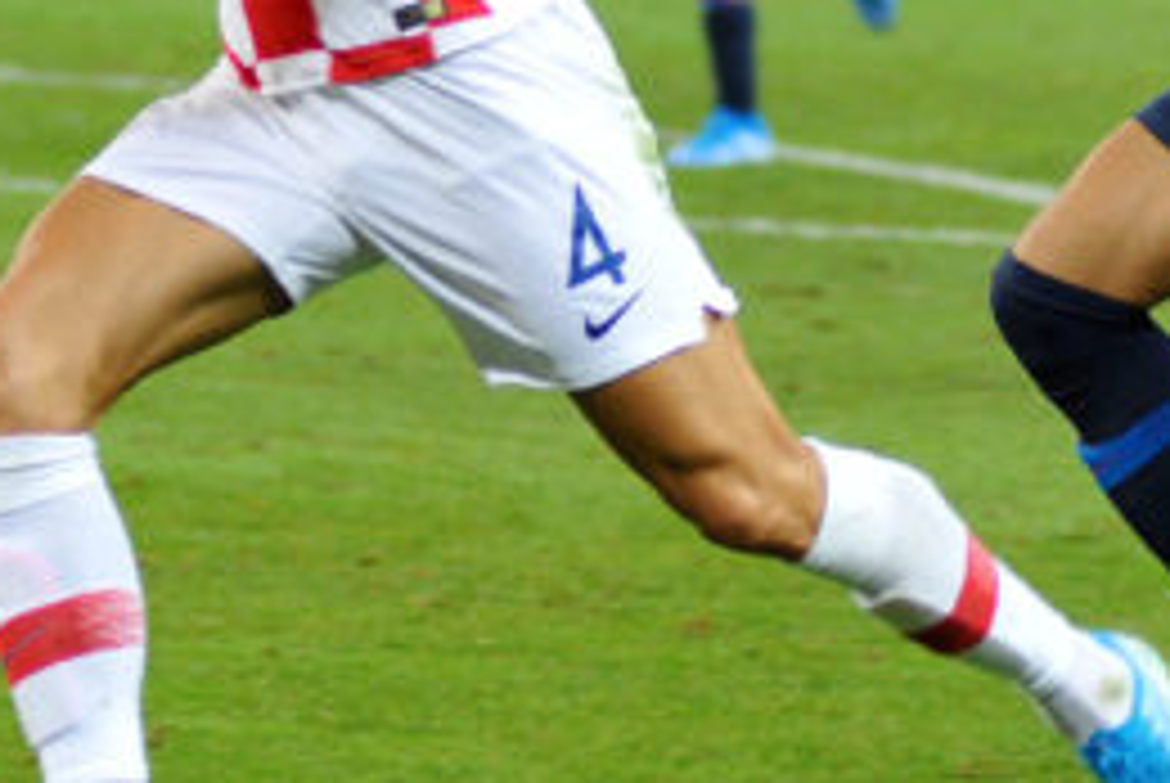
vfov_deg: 3.9
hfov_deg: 5.8
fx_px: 11518
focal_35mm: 354
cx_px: 693
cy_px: 104
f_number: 3.2
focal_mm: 120
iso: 1600
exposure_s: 1/800
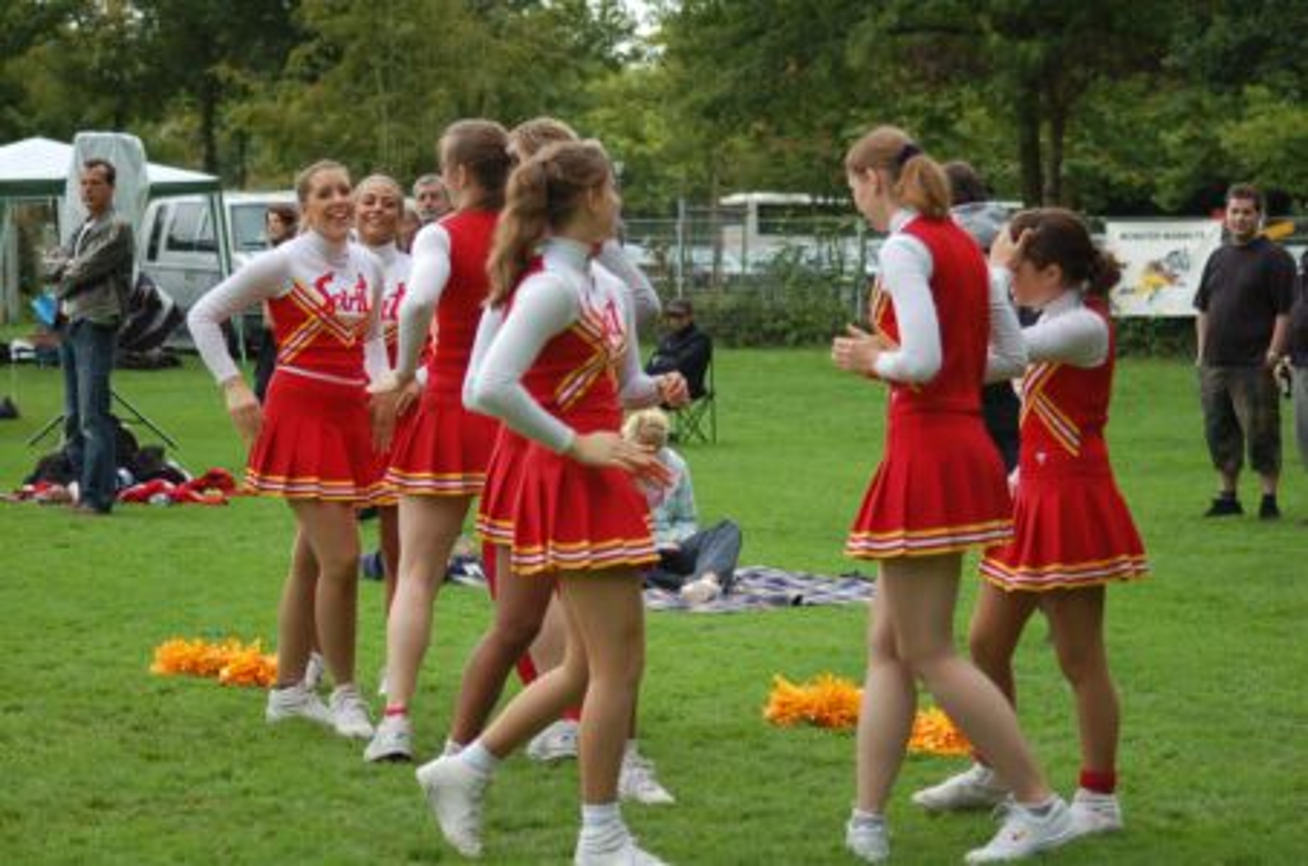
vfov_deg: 11.7
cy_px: 433
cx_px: 654
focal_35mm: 117
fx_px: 4242
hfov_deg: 17.5
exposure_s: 1/500
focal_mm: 78
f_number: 4
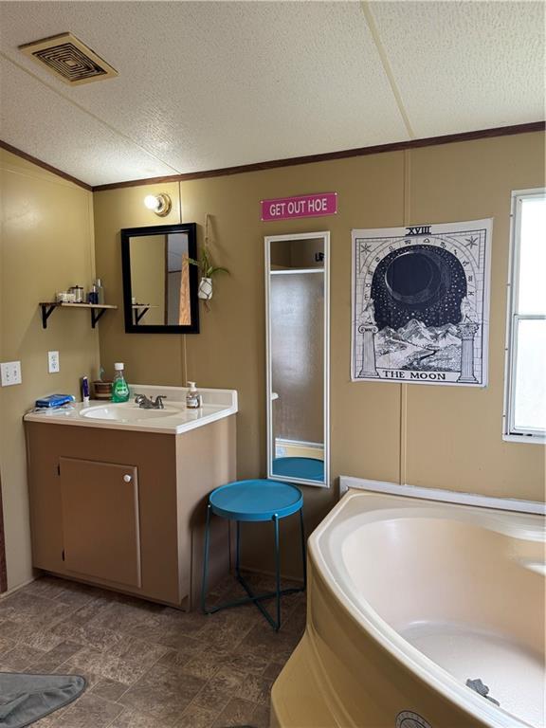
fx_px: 505
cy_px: 364
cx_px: 273
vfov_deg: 71.6
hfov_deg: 56.8
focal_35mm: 24
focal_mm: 6.76
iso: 100
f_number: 1.78
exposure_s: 1/121
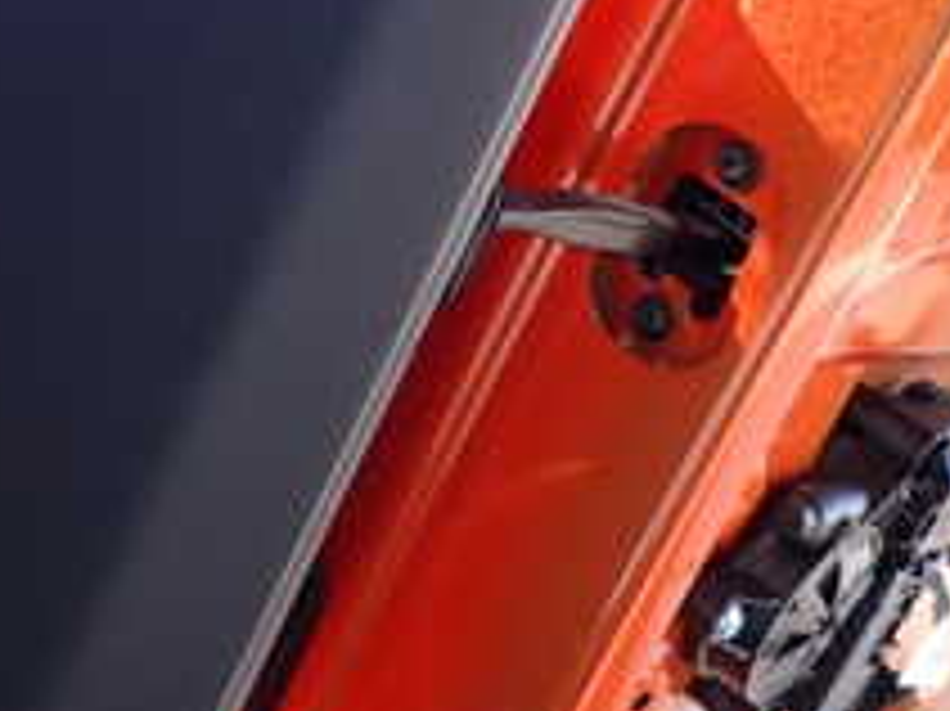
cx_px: 126
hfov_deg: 26.6
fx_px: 1947
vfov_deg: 19.6
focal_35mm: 71
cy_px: -117
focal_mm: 4.5
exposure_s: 1/125
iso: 160
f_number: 2
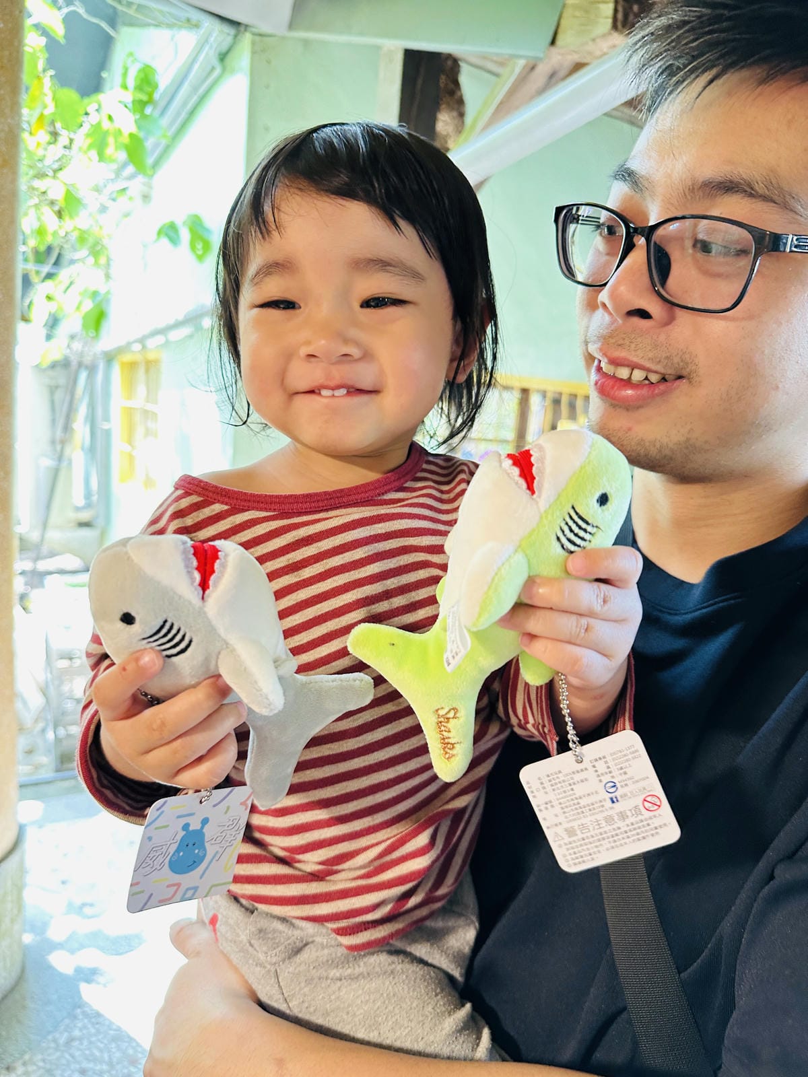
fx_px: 747
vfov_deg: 71.6
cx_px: 404
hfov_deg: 56.8
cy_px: 538
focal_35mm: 24
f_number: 1.78
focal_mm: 6.86
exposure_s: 1/60
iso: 320
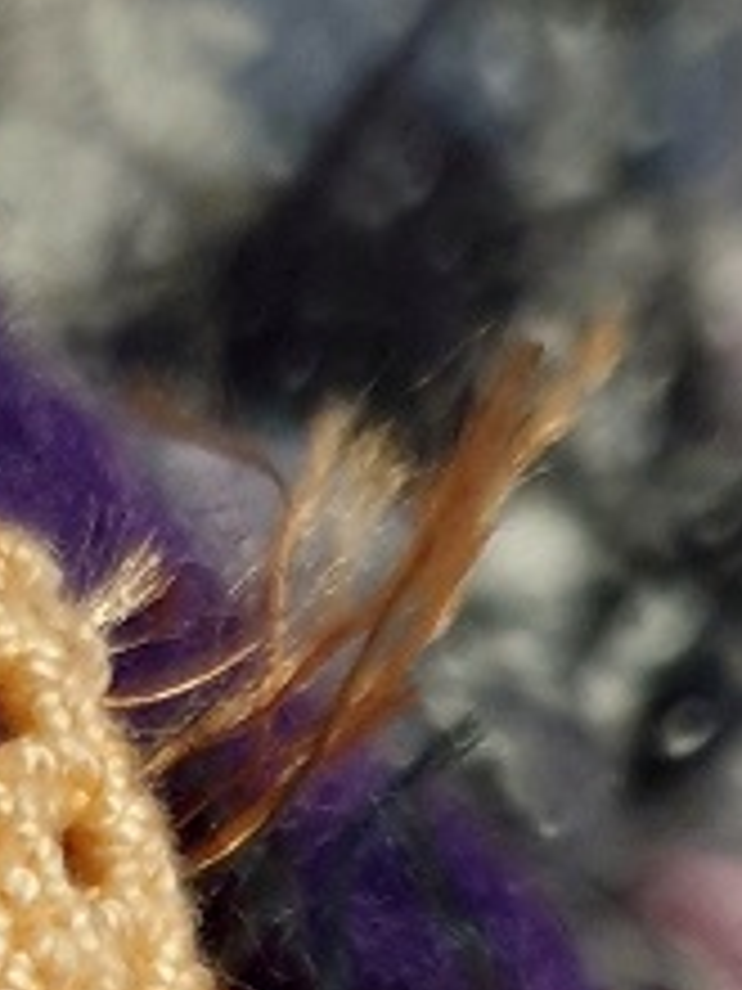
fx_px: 4058
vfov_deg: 12.6
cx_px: 13
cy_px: 1818
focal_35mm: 142
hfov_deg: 10.4
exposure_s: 1/17
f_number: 1.5
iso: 320
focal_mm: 4.3
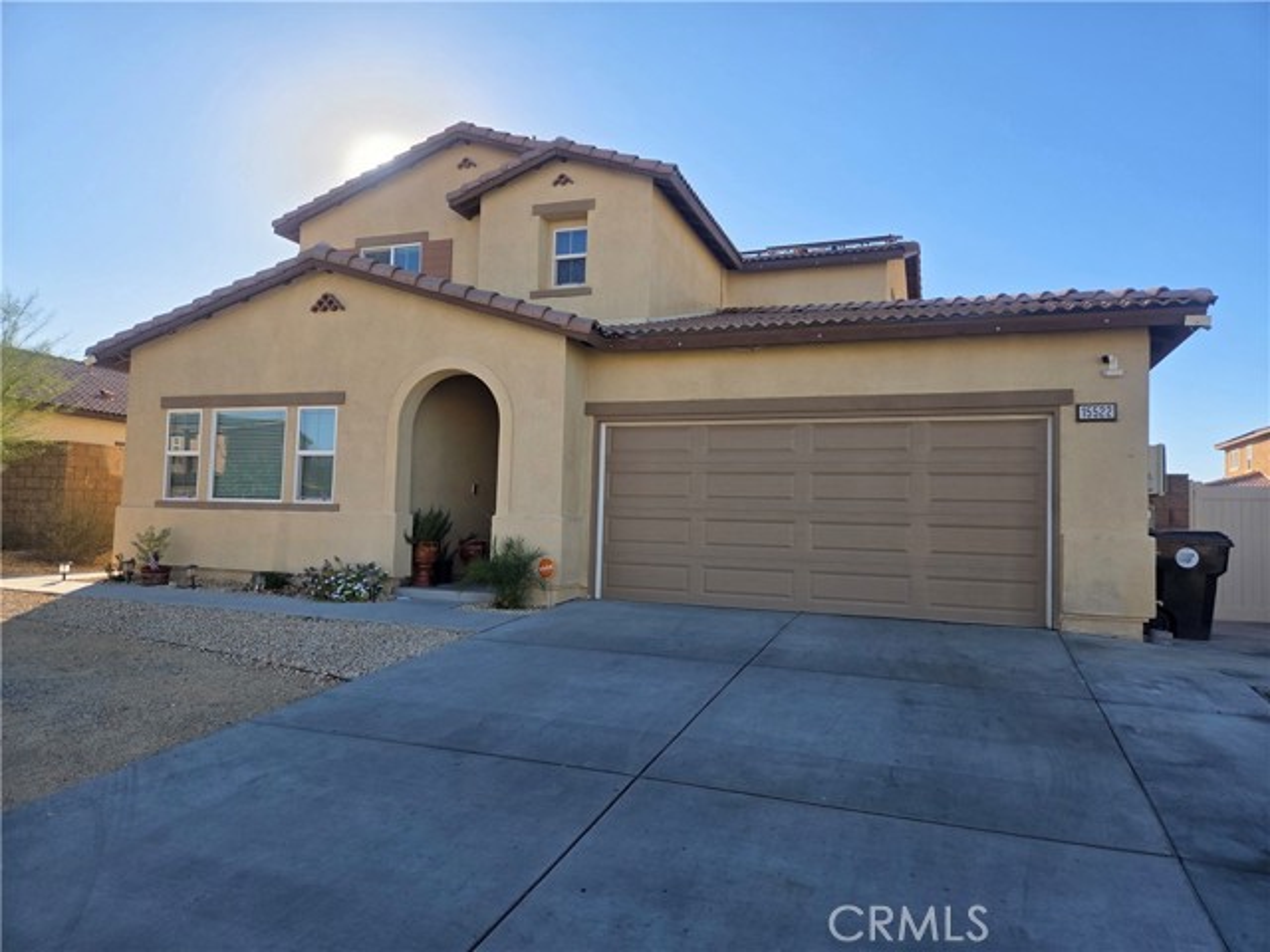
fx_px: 844
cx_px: 635
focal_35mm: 23
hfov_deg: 73.9
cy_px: 476
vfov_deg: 58.9
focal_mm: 5.4
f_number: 1.8
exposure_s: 1/4010
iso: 80
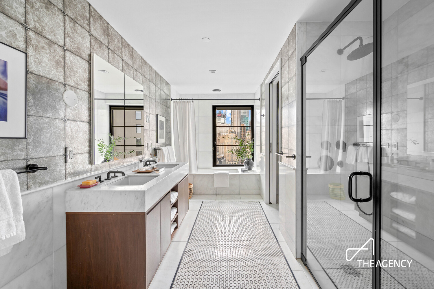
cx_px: 217
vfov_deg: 81.1
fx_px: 169
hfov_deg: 104.3
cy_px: 144
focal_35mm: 14
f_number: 11
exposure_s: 1/1.25
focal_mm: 14
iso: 250
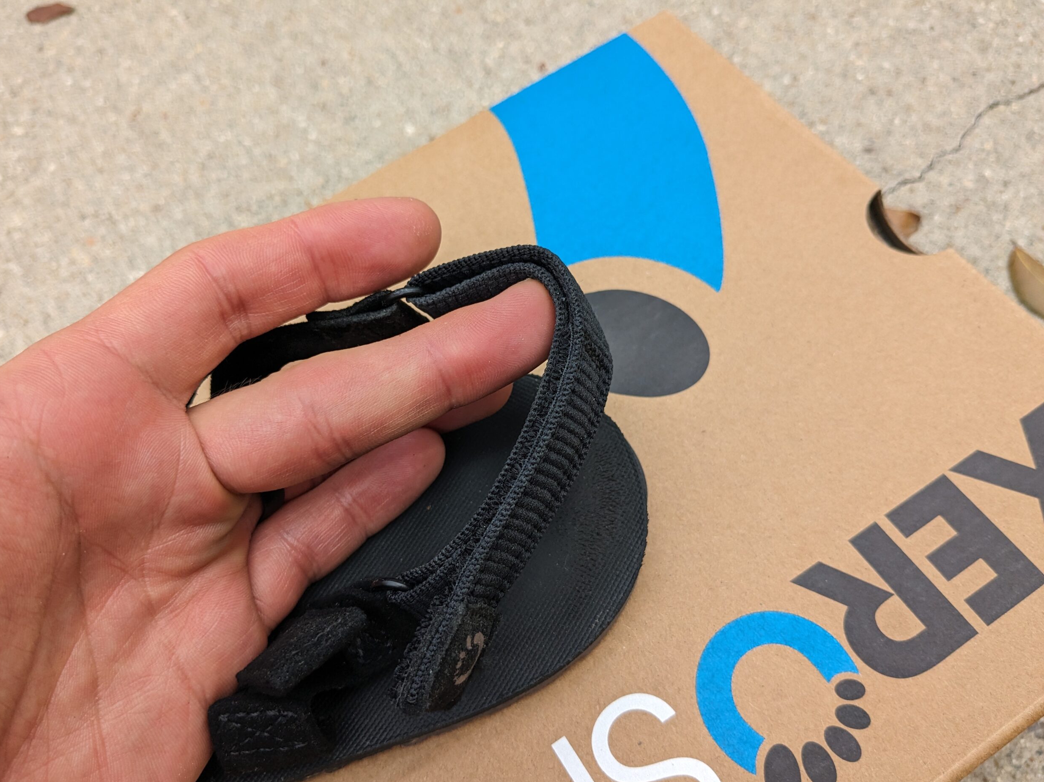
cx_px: 503
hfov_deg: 63.4
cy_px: 405
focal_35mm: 28
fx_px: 844
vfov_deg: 49.7
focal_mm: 4.38
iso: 51
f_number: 1.73
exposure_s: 1/1017
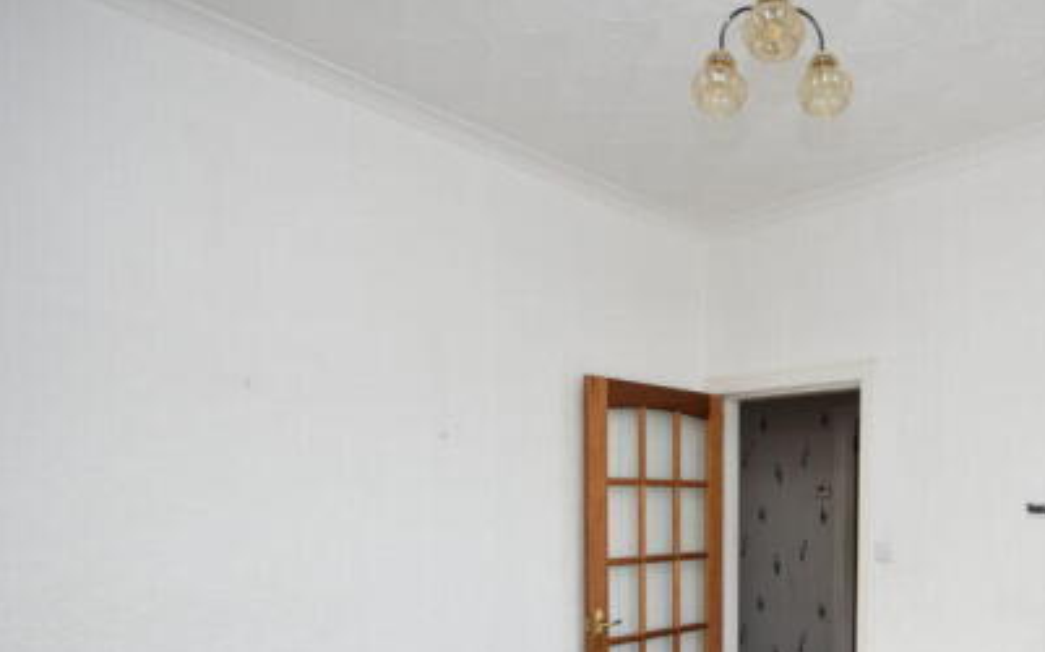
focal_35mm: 25
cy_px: 526
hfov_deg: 69.1
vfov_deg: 46.5
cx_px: 749
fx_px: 711
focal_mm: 10
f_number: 5.6
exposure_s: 1/125
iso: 400
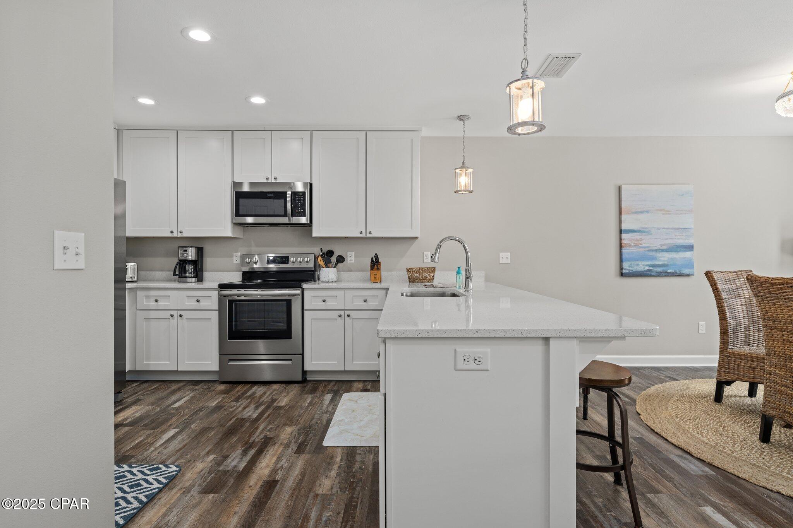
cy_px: 264
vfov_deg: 64.5
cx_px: 396
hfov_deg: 86.9
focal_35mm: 19
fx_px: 418
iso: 500
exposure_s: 1/8
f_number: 9
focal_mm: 19
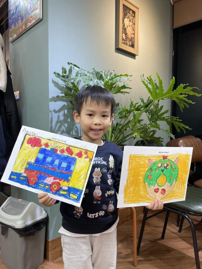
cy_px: 134
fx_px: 202
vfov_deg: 67.3
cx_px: 101
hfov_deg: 53.1
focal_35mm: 26
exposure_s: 1/100
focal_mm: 4.2
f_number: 1.6
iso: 100
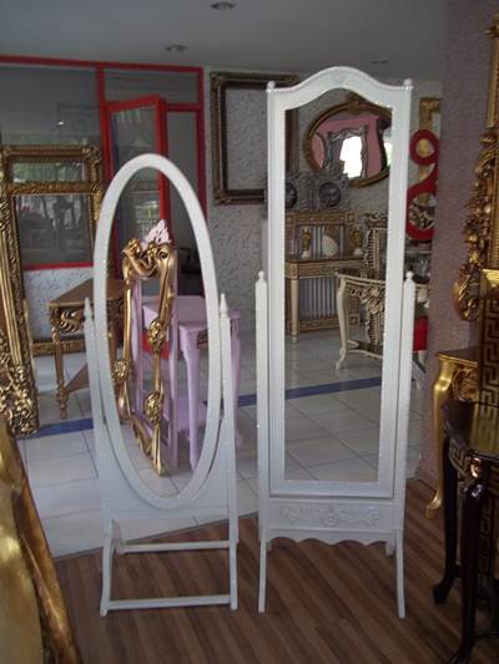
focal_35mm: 32
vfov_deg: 56.8
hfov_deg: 44.2
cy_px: 332
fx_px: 615
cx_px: 250
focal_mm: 5.7
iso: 64
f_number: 2.9
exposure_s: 1/30
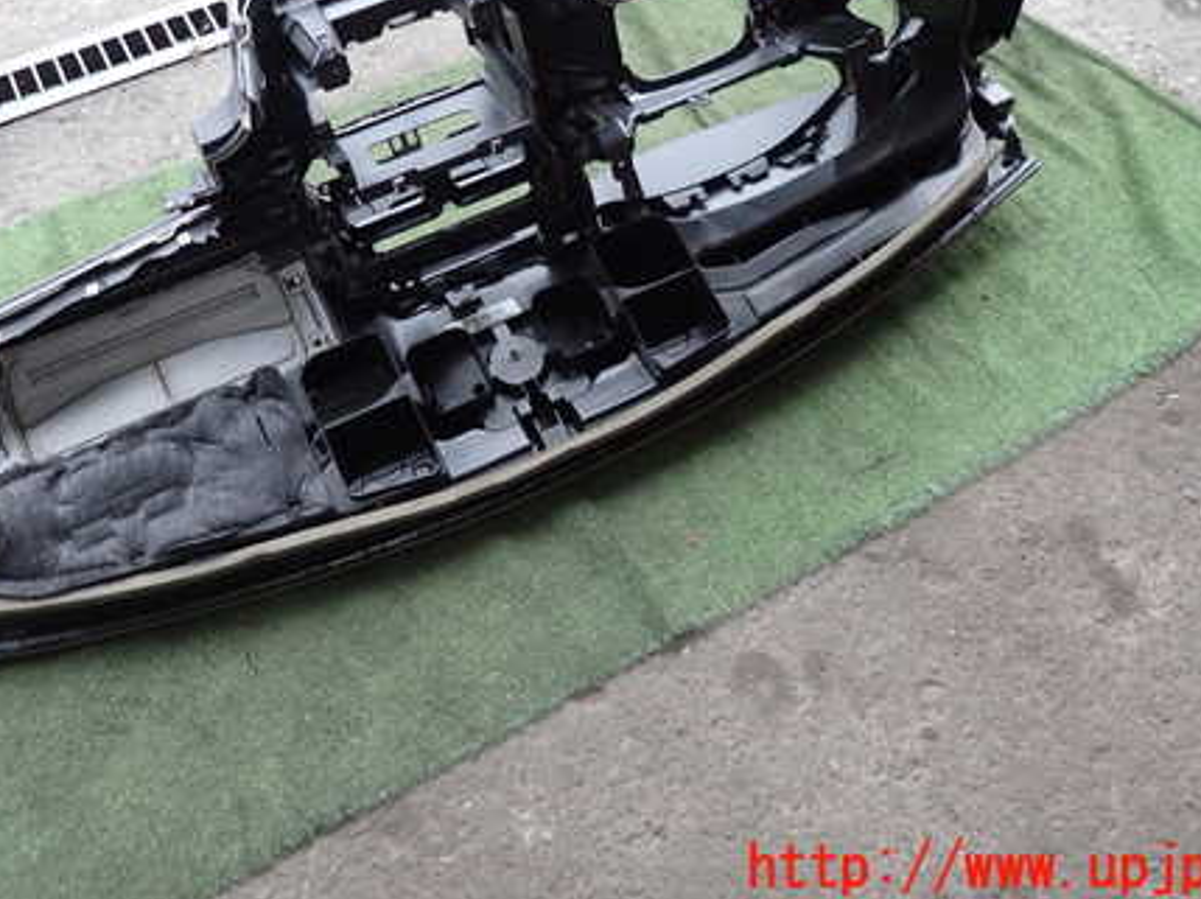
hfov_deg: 52.6
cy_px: 274
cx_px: 540
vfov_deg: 40.0
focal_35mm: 35
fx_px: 1213
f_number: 2
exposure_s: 1/100
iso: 100
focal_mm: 4.5
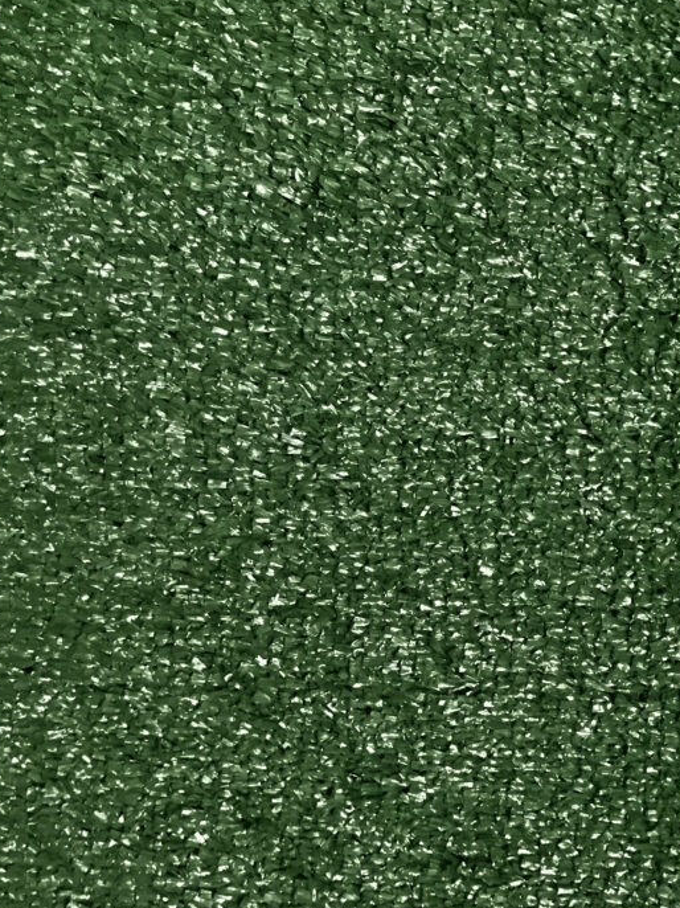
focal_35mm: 49
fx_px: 1284
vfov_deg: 38.8
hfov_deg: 29.6
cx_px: 393
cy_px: 539
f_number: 1.8
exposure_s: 1/15
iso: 64
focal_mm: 3.99
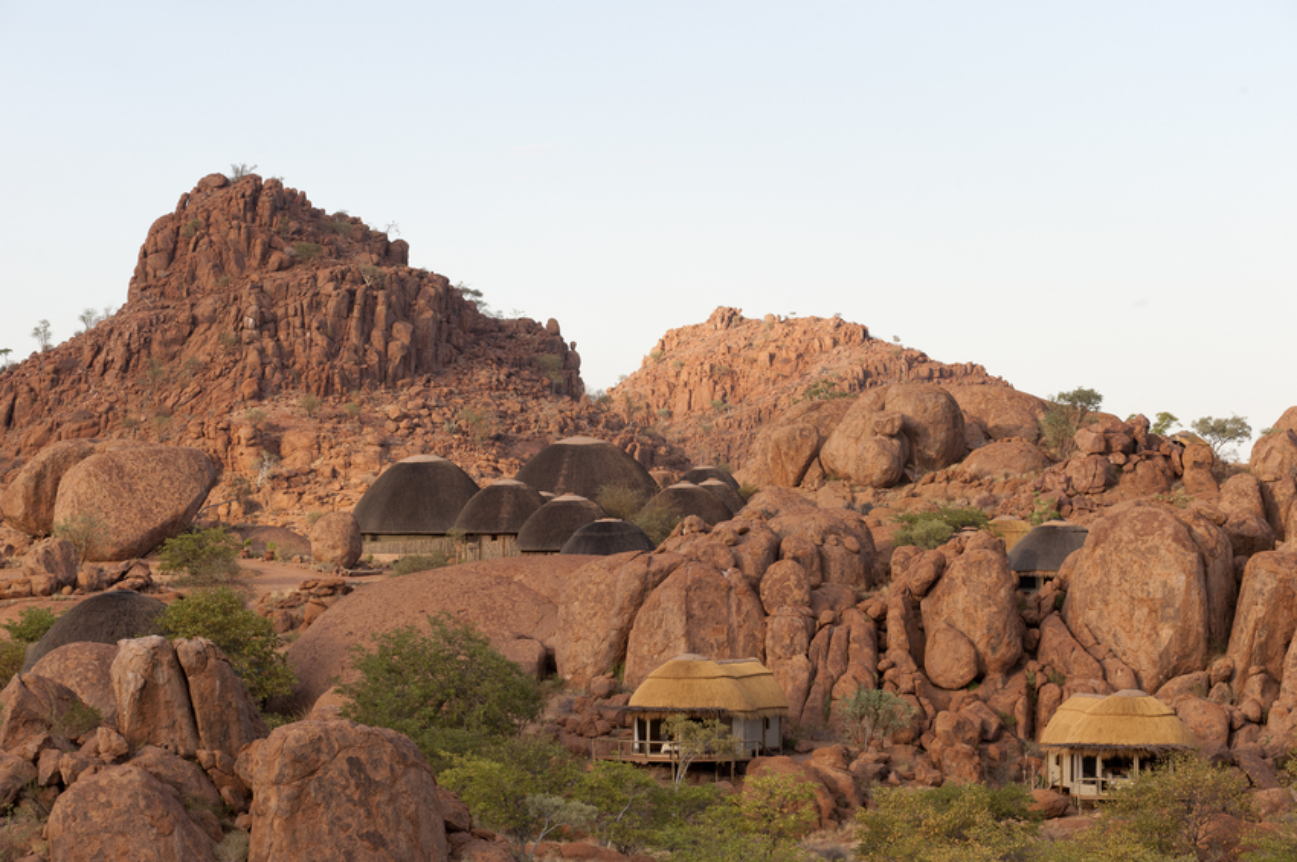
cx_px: 648
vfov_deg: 13.0
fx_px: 3779
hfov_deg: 19.5
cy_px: 431
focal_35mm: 105
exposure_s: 1/500
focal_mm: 105
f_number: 11
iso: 500
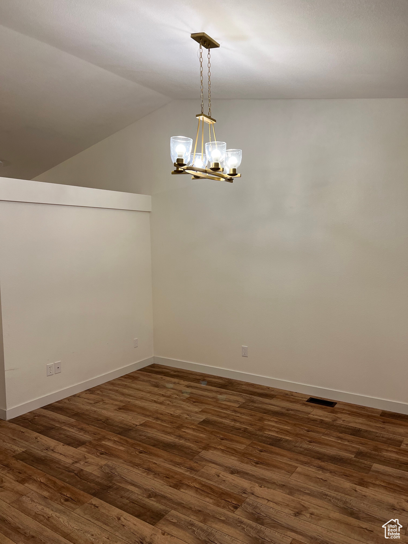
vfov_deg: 67.3
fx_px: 409
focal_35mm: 26
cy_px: 272
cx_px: 204
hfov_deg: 53.1
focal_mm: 5.7
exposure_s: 1/120
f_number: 1.5
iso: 100
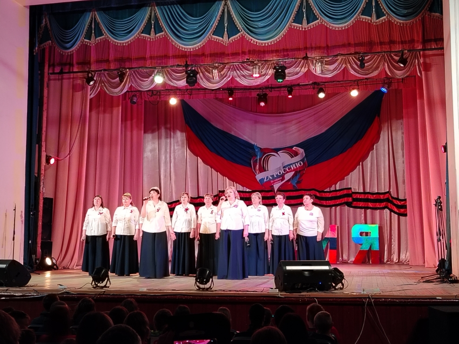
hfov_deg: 39.7
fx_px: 636
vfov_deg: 30.3
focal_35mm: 48
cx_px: 230
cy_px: 172
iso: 635
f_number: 1.75
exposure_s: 1/33.3
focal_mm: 5.25
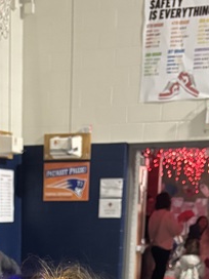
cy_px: 492
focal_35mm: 98
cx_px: -11
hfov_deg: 14.8
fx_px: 789
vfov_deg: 16.8
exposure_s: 1/33
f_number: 1.6
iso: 640
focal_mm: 5.96
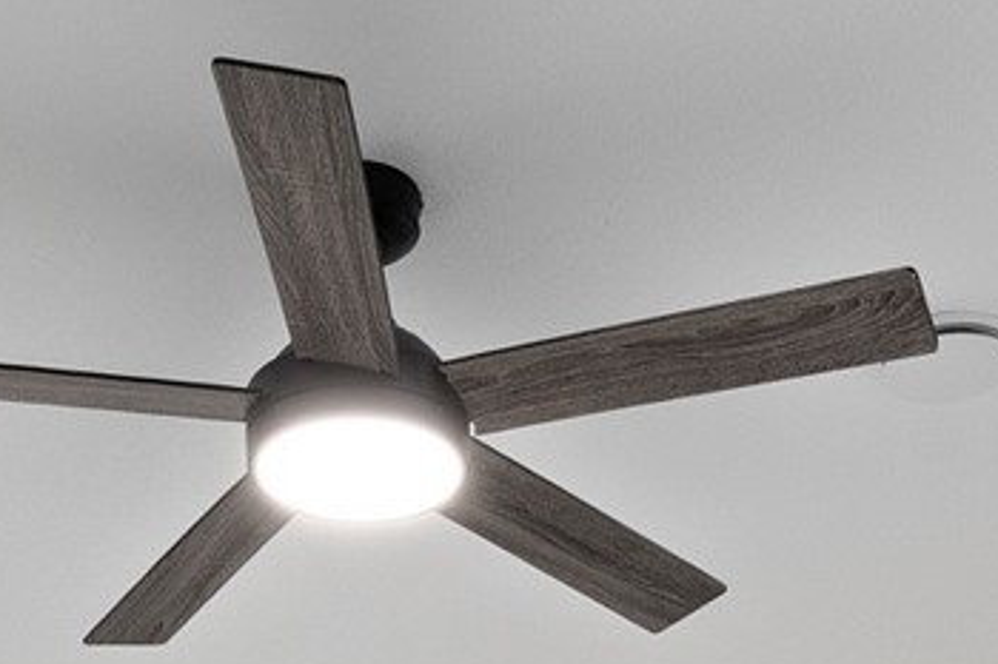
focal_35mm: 93
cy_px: 1771
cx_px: 402
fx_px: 2577
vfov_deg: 11.3
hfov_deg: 21.9
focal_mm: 16
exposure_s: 1/3
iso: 200
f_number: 9
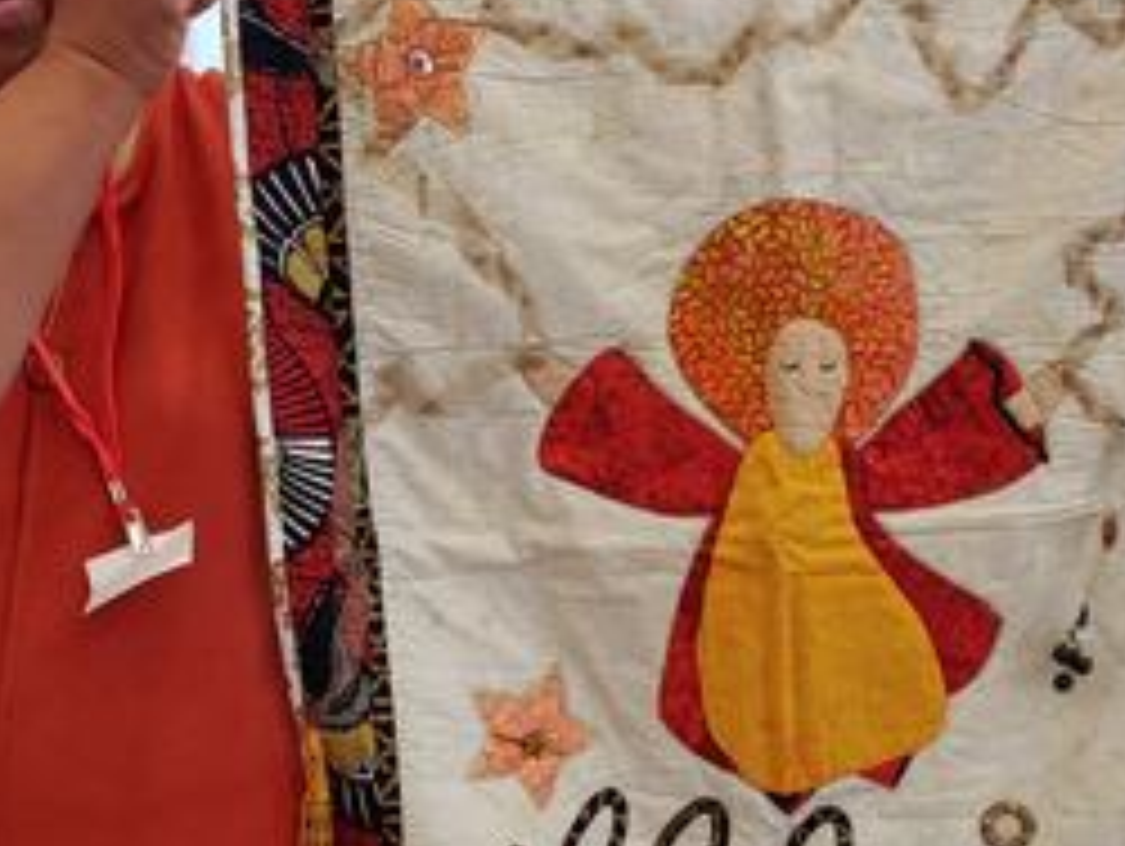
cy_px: 603
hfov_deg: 45.0
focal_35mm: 40
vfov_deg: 35.4
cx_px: 270
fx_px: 1301
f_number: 1.5
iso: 200
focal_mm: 4.23
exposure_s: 1/60
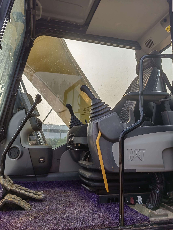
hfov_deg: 51.4
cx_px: 86
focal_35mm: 27
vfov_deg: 65.3
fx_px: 180
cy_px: 115
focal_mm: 5.52
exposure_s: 1/1429
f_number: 1.9
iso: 50
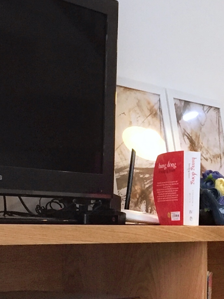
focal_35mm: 102
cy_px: 200
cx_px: 264
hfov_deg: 14.1
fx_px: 880
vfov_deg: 19.2
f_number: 2.2
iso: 200
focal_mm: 4.15
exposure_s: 1/33
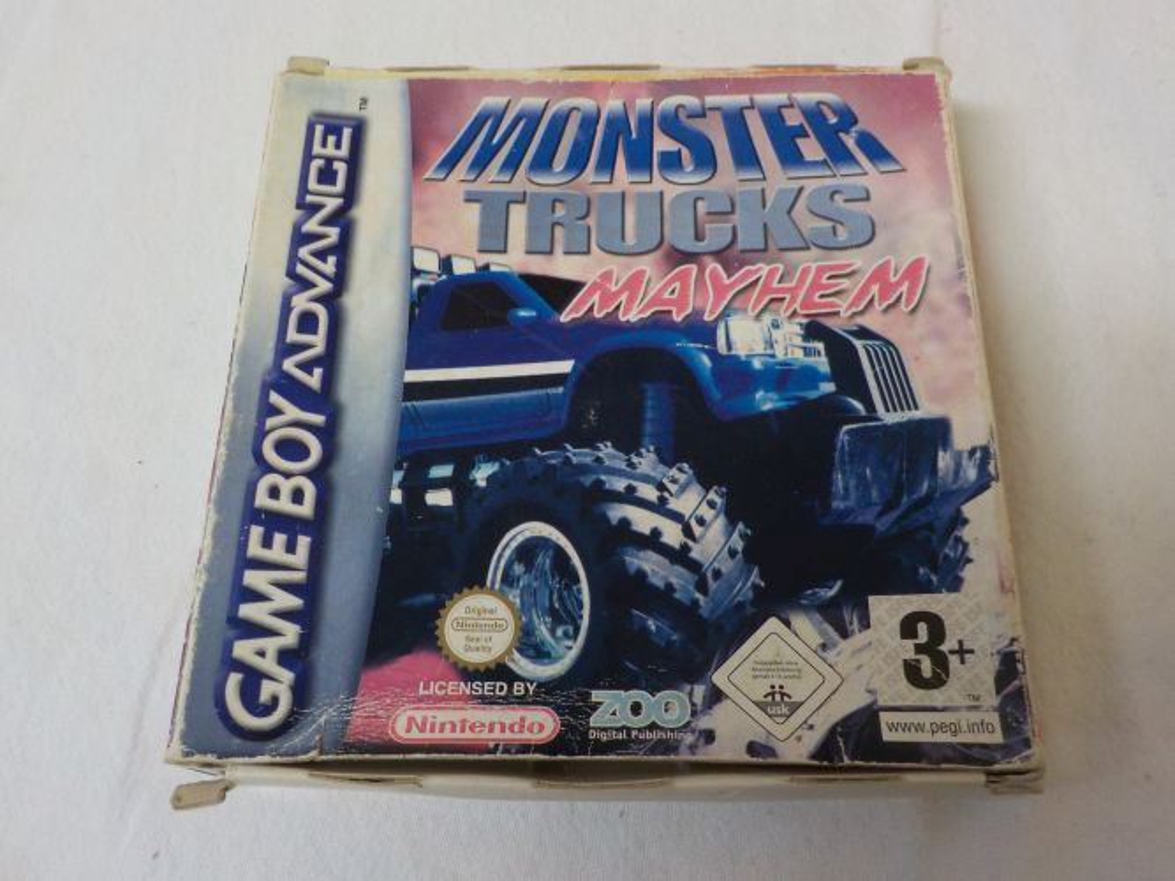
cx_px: 588
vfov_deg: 46.8
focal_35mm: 30
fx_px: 1018
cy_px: 440
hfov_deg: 60.0
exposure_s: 1/30
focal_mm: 4.1
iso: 220
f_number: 3.3
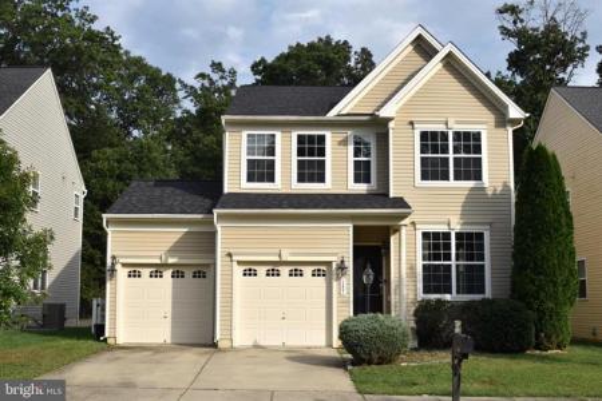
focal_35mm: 44
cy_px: 200
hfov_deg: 45.0
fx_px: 727
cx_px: 301
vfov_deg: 30.8
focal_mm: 29
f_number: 9
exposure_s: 1/320
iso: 100
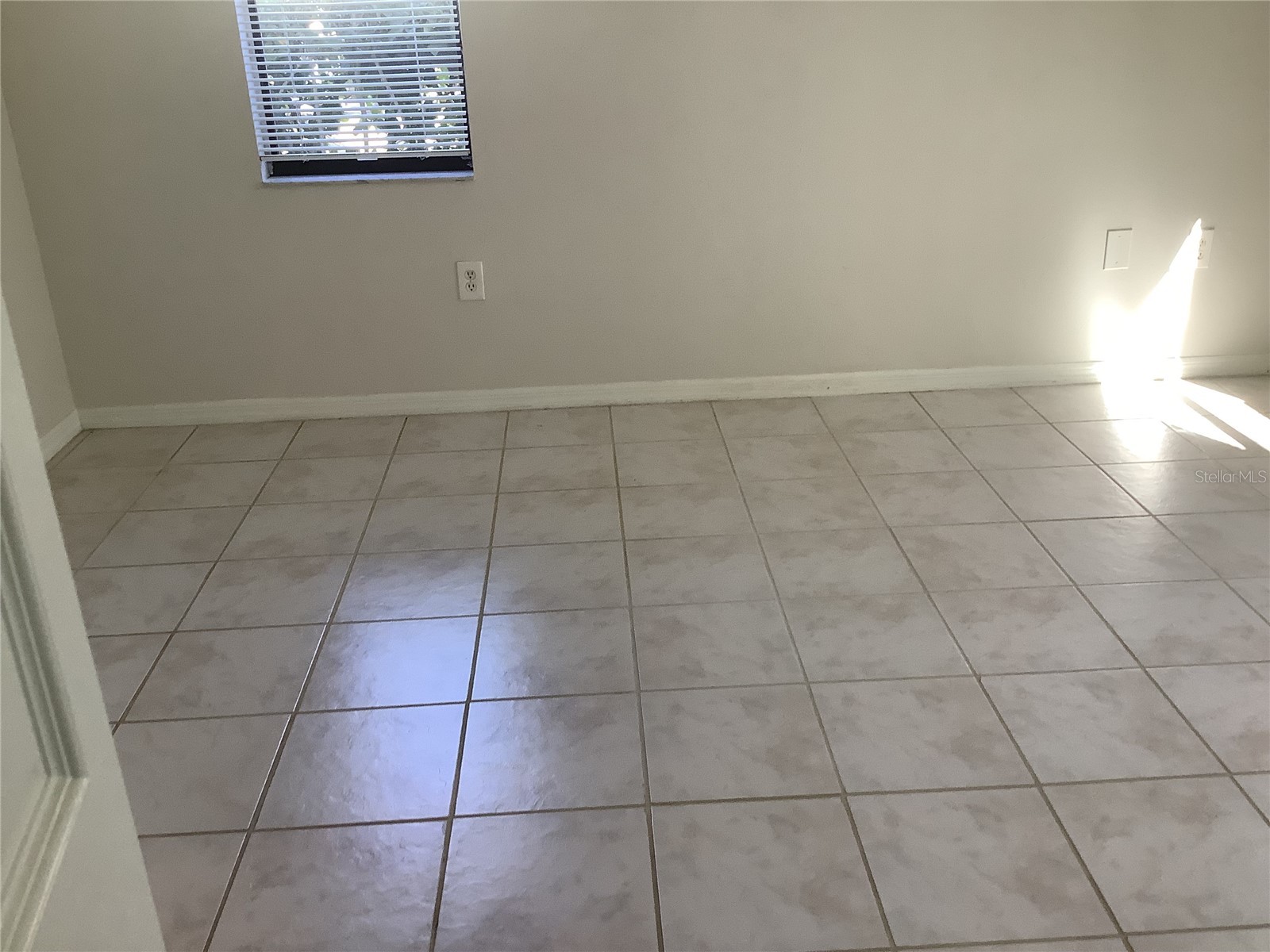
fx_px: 1137
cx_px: 635
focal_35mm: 31
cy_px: 476
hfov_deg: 58.4
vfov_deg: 45.4
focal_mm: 3.3
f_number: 2.4
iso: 80
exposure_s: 1/60
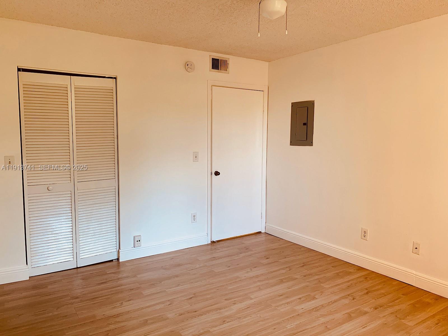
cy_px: 168
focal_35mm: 26
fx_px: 336
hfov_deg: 67.3
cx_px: 224
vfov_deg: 53.1
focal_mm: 4.25
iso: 100
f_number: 1.8
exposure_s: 1/82
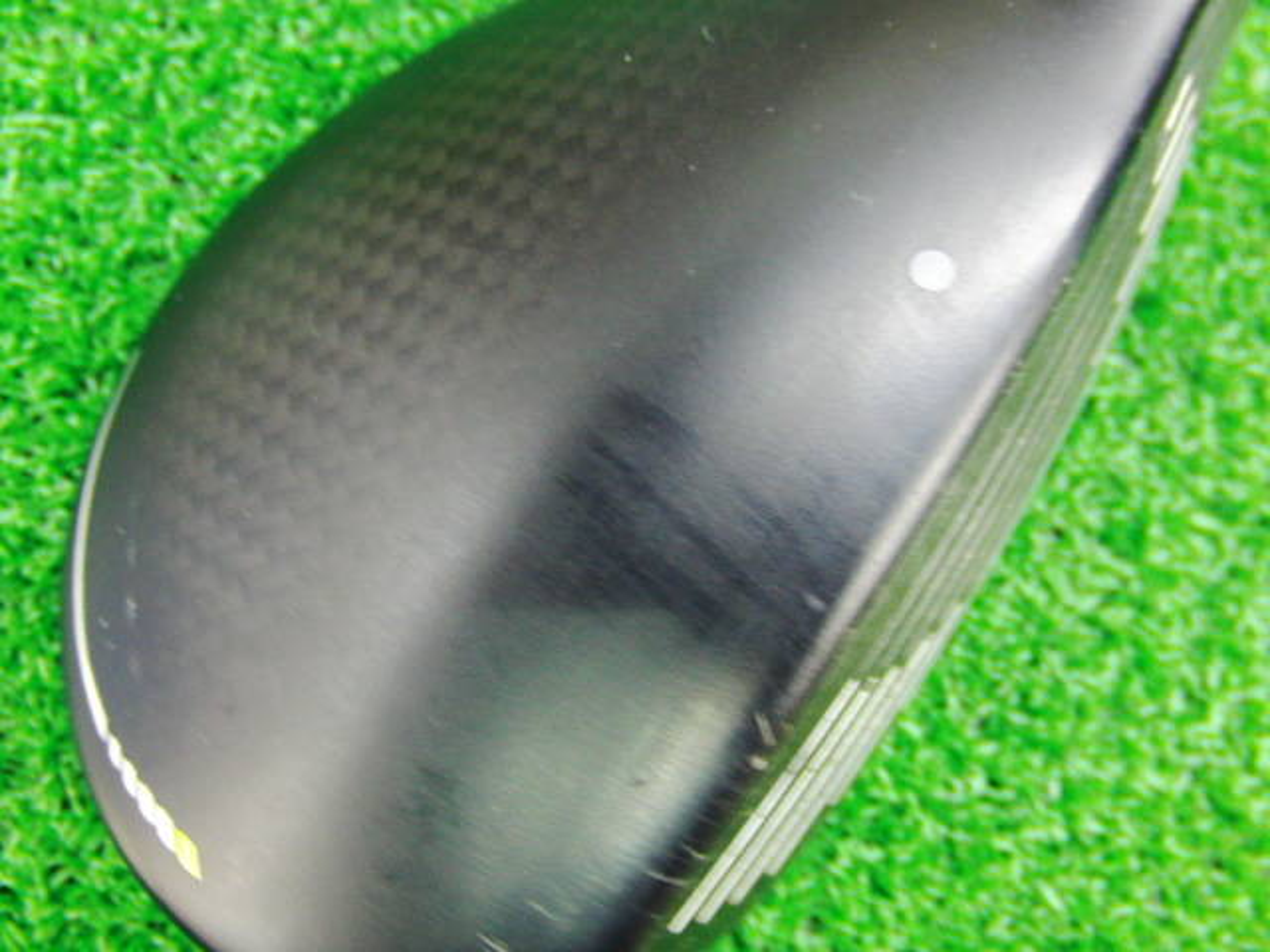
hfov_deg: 50.1
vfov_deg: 38.7
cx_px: 635
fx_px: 1357
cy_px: 476
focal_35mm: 37
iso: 400
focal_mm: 6.42
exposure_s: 1/8
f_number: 3.6
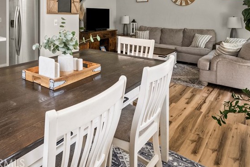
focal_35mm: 28
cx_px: 77
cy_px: 14
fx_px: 194
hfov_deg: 63.2
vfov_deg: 42.2
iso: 400
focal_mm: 15
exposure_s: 1/15
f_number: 10
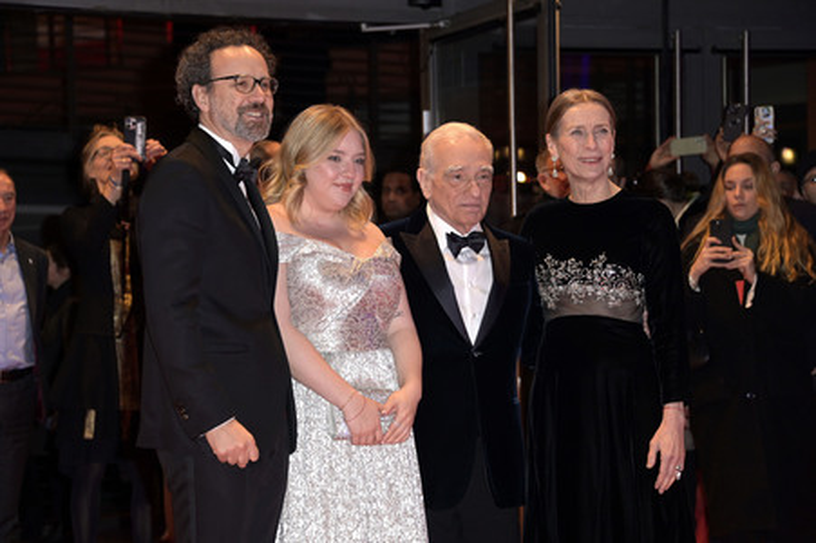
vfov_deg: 12.2
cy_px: 272
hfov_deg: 18.3
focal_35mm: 112
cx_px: 408
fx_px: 2537
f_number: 5.6
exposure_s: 1/250
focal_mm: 112
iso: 1250
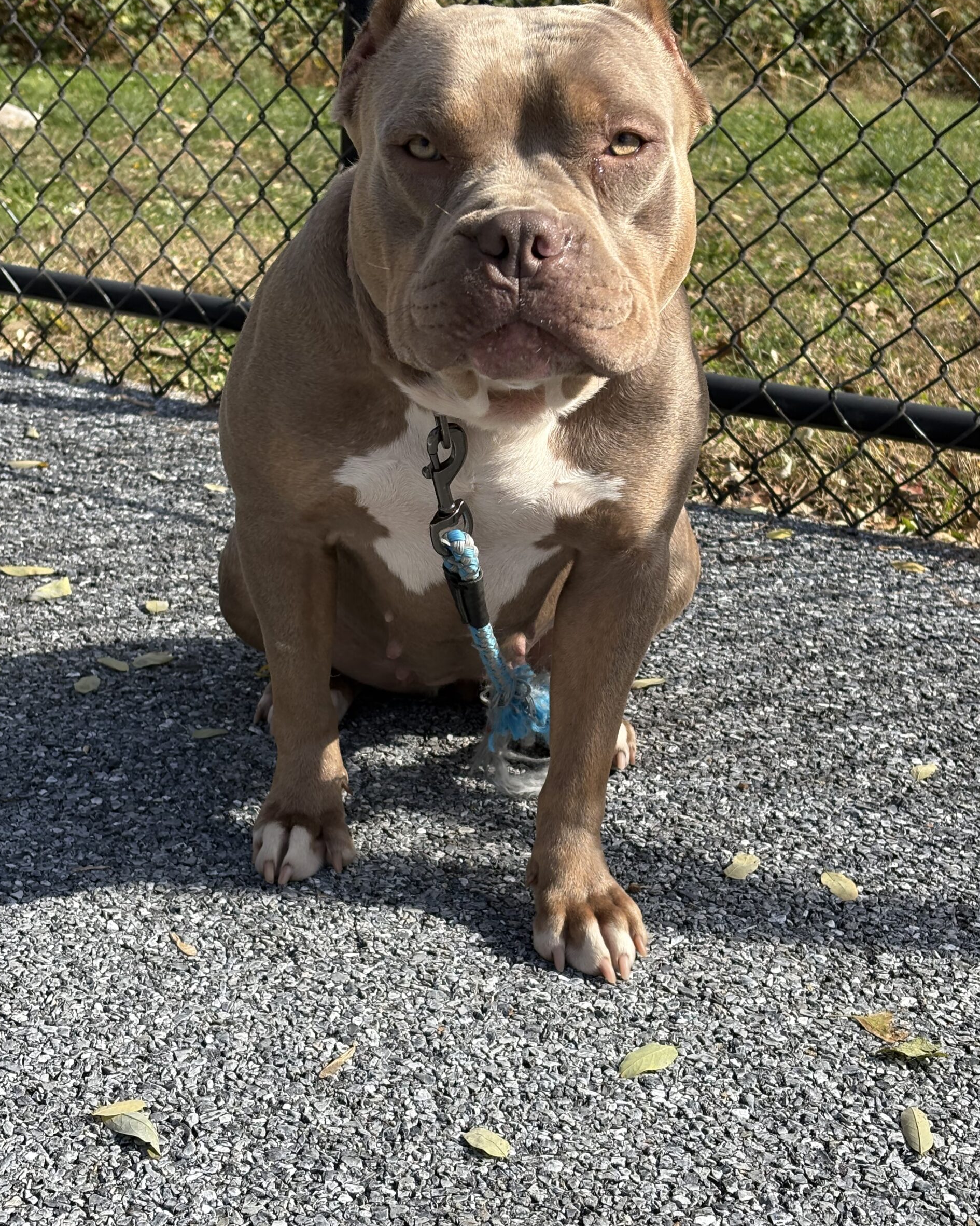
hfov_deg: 27.6
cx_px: 494
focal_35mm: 55
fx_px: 1994
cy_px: 607
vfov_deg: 34.1
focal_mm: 5.96
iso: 50
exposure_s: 1/2012
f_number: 1.6
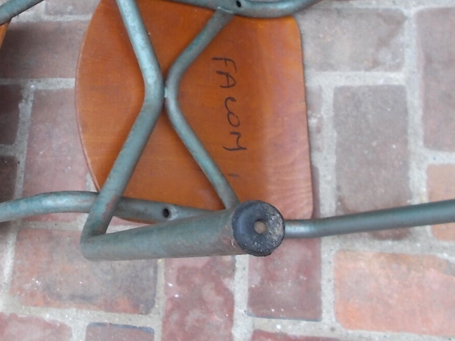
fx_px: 618
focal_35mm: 47
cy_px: 96
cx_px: 171
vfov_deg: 30.5
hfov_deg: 40.2
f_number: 3.2
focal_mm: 4.6
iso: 125
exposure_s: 1/25
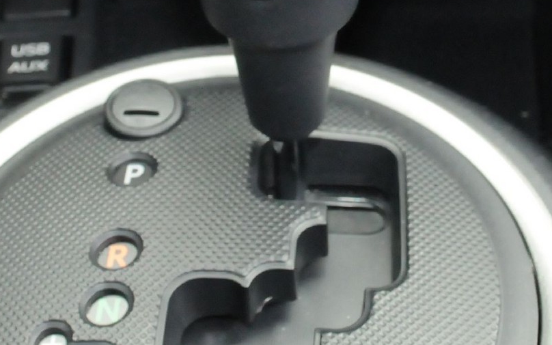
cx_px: 331
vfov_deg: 12.5
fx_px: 1565
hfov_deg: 20.0
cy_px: 22
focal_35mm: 104
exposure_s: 1/60
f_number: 8
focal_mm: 22
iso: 2500
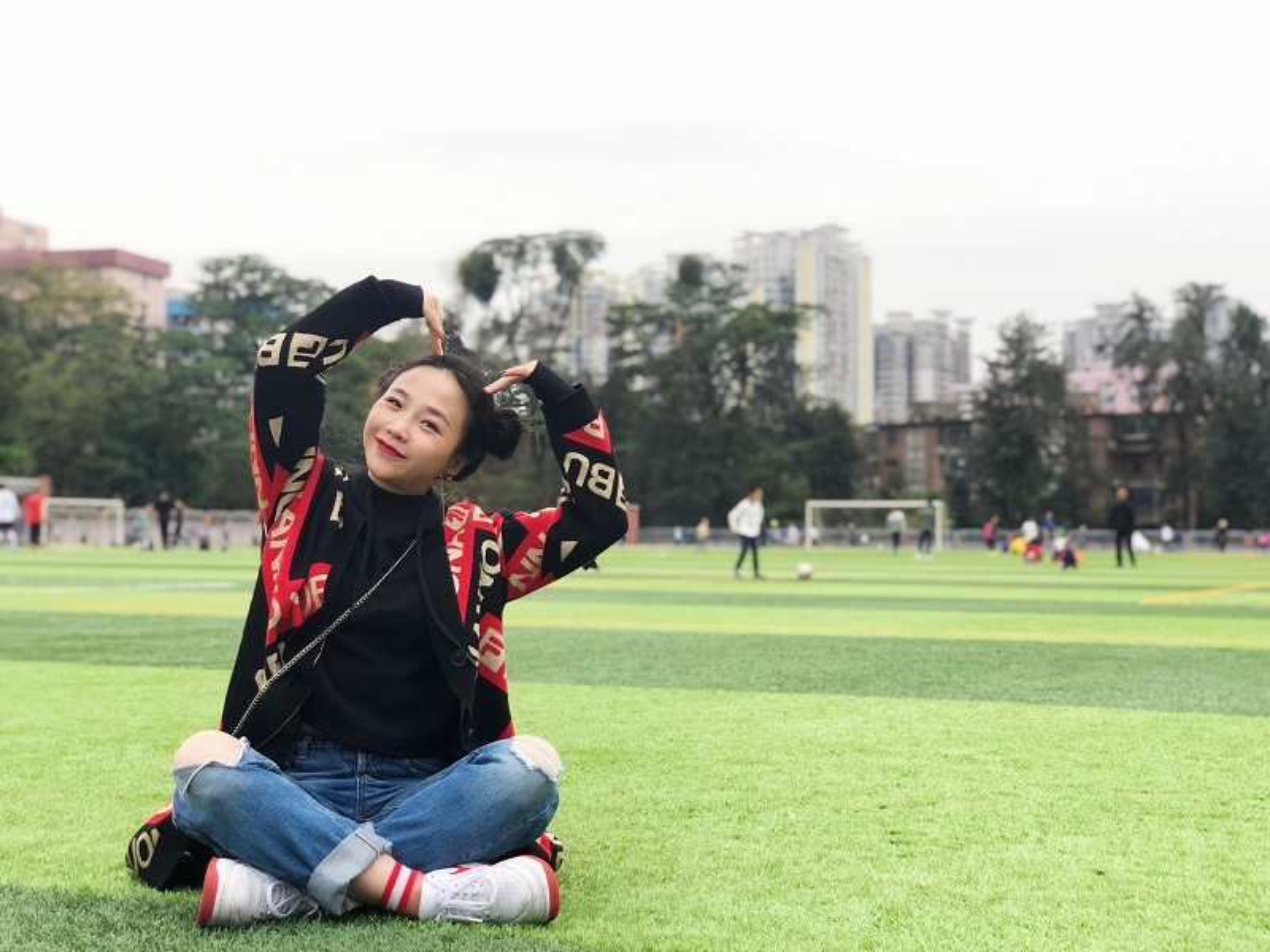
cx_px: 635
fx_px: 1908
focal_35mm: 52
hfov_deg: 36.8
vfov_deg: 28.0
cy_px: 476
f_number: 2.4
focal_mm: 6
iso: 25
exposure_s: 1/120
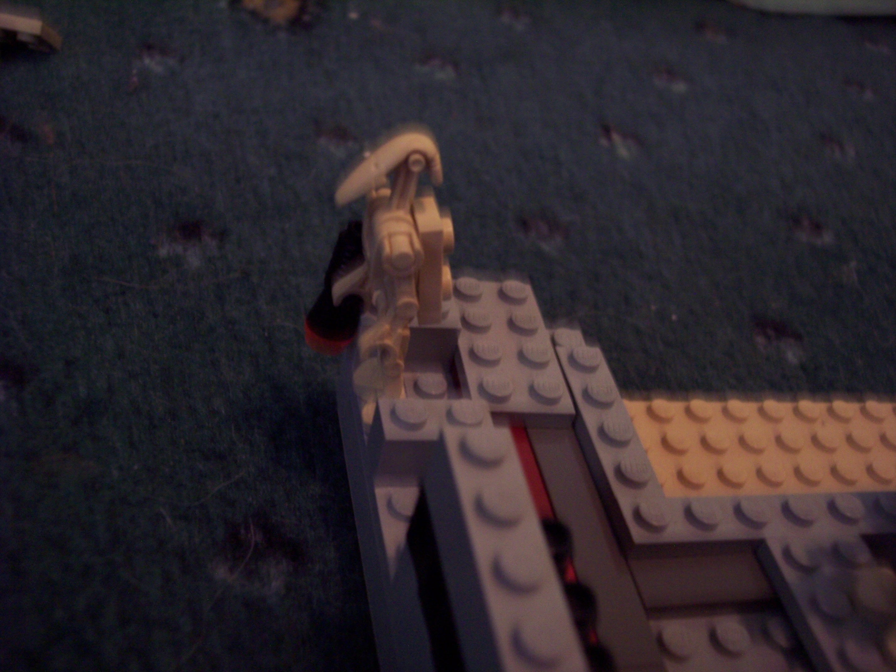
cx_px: 448
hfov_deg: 47.9
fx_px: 1009
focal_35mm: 39
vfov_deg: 36.8
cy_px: 336
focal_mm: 8
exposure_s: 1/8
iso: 200
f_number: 3.4
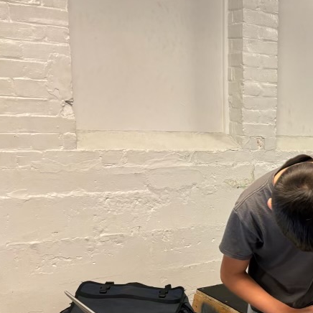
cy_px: 238
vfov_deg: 31.0
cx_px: 352
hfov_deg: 28.5
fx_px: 552
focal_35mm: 54
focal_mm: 5.96
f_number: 1.6
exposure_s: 1/60
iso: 200
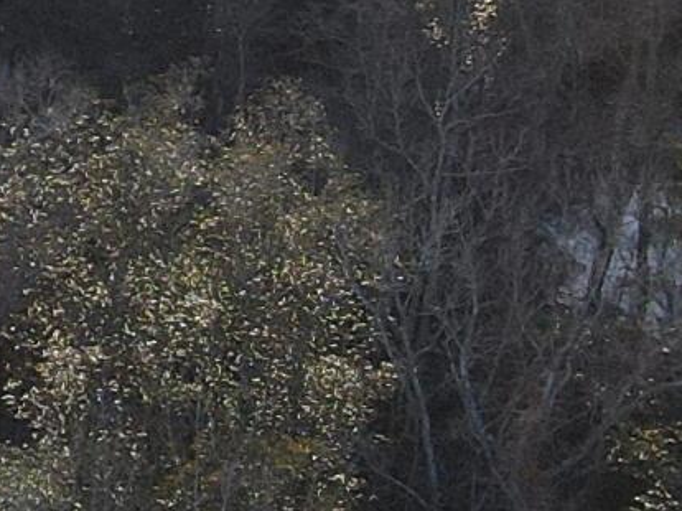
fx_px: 3426
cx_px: -1262
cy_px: 99
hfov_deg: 9.3
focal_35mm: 174
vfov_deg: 8.5
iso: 100
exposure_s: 1/500
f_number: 2.8
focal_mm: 4.5
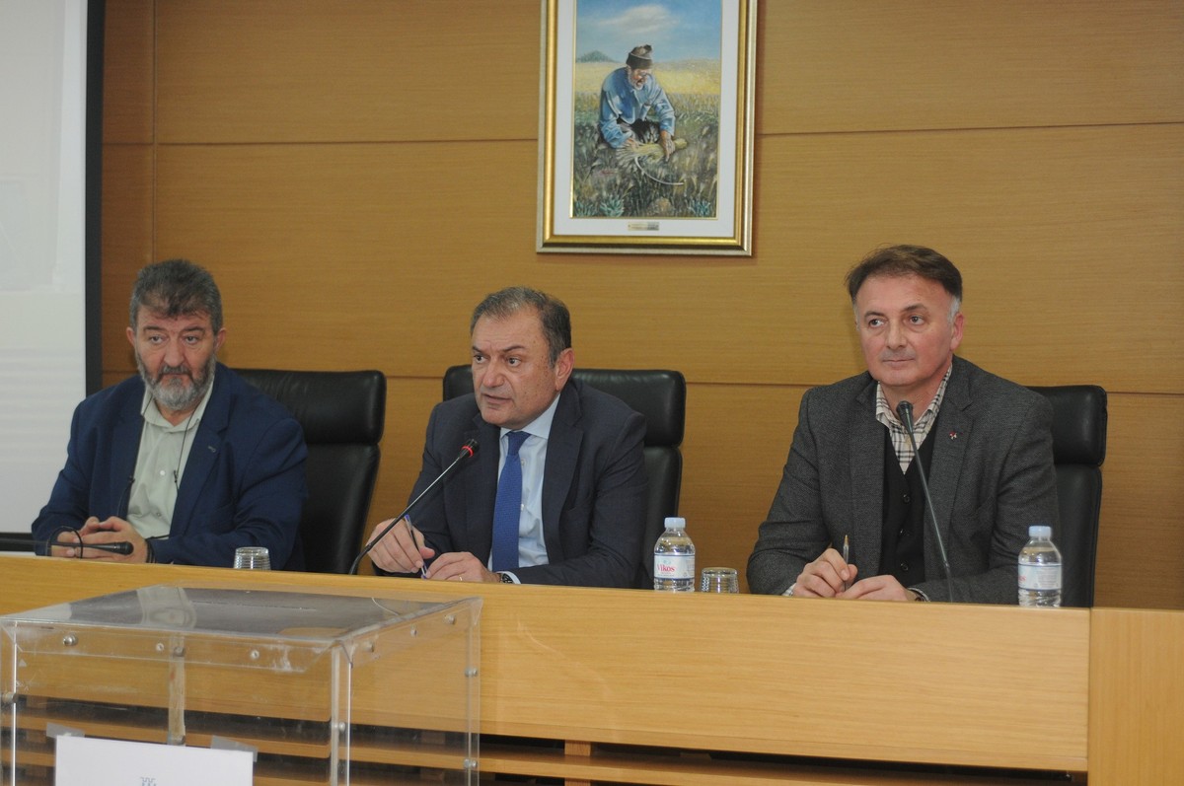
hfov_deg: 35.1
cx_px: 592
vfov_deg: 23.7
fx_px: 1872
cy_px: 393
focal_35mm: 57
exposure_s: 1/250
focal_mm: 38
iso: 640
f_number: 2.8
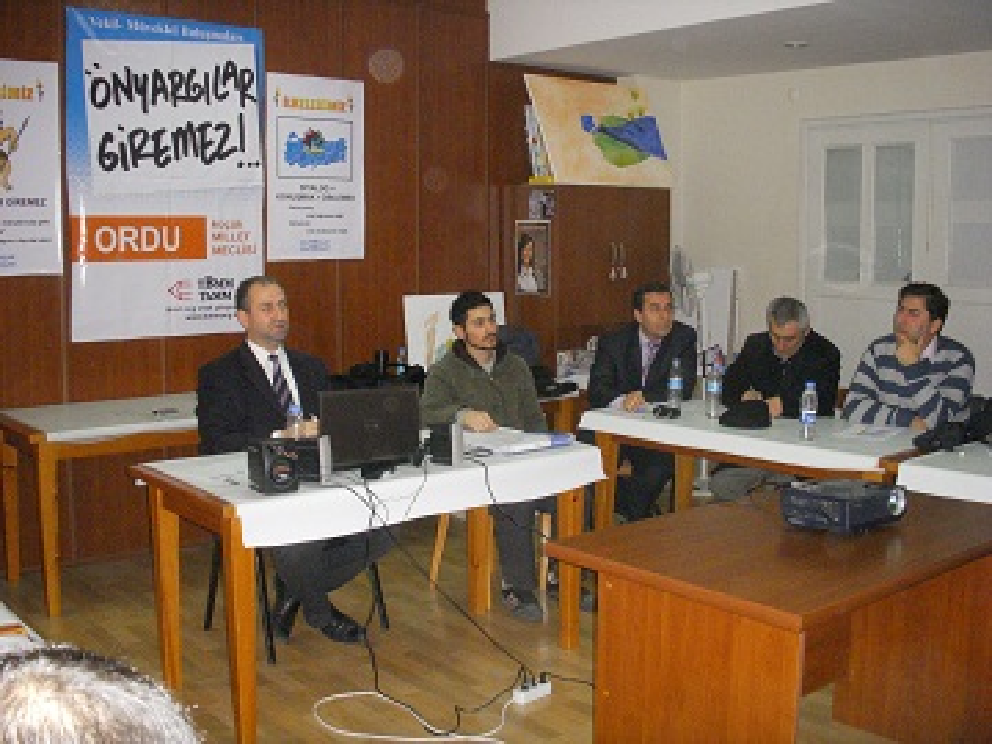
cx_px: 496
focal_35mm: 38
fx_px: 1089
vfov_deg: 37.7
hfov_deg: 49.0
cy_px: 372
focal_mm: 6.3
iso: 800
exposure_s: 1/250
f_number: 3.3
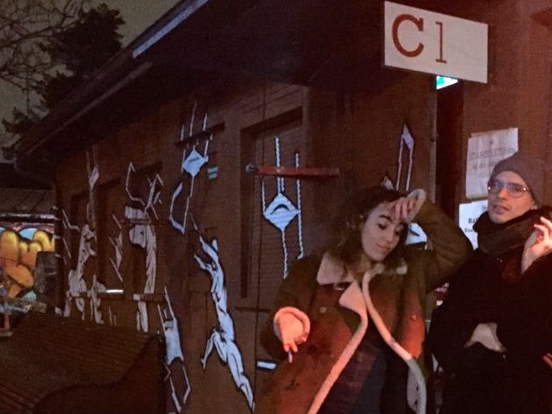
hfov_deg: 35.3
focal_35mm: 53
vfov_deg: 26.7
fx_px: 845
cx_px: 417
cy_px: 365
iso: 2000
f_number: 2.2
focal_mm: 4.15
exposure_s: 1/17
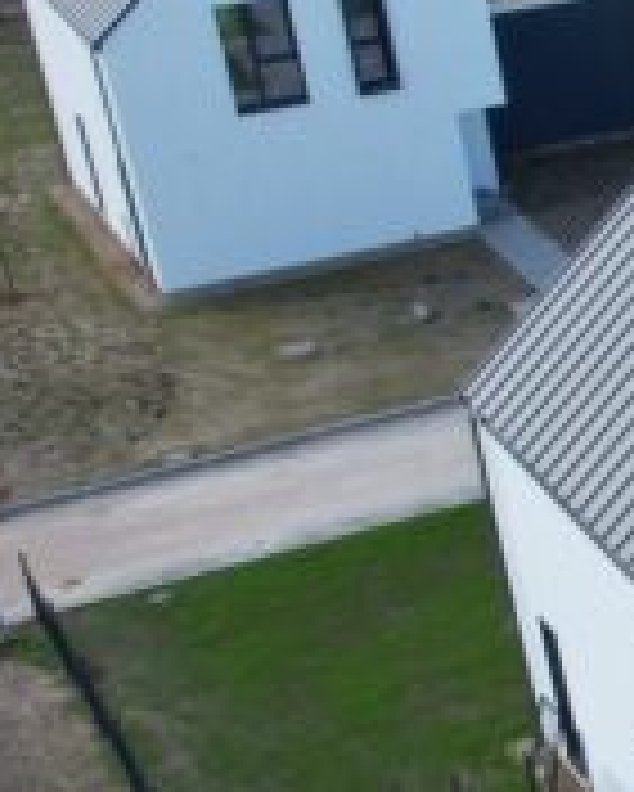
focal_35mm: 120
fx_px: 2812
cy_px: 457
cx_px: 1889
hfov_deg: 9.8
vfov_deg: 16.0
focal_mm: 8.38
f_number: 2.8
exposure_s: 1/640
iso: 130
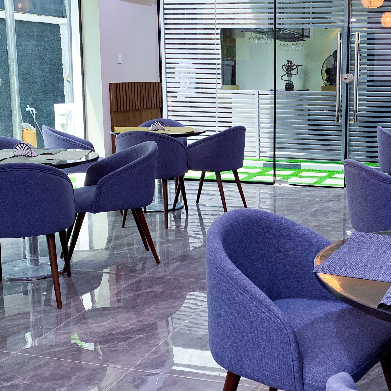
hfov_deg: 34.5
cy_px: 175
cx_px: 297
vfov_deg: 35.3
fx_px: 613
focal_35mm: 48
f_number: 1.8
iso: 320
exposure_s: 1/60
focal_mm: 4.25
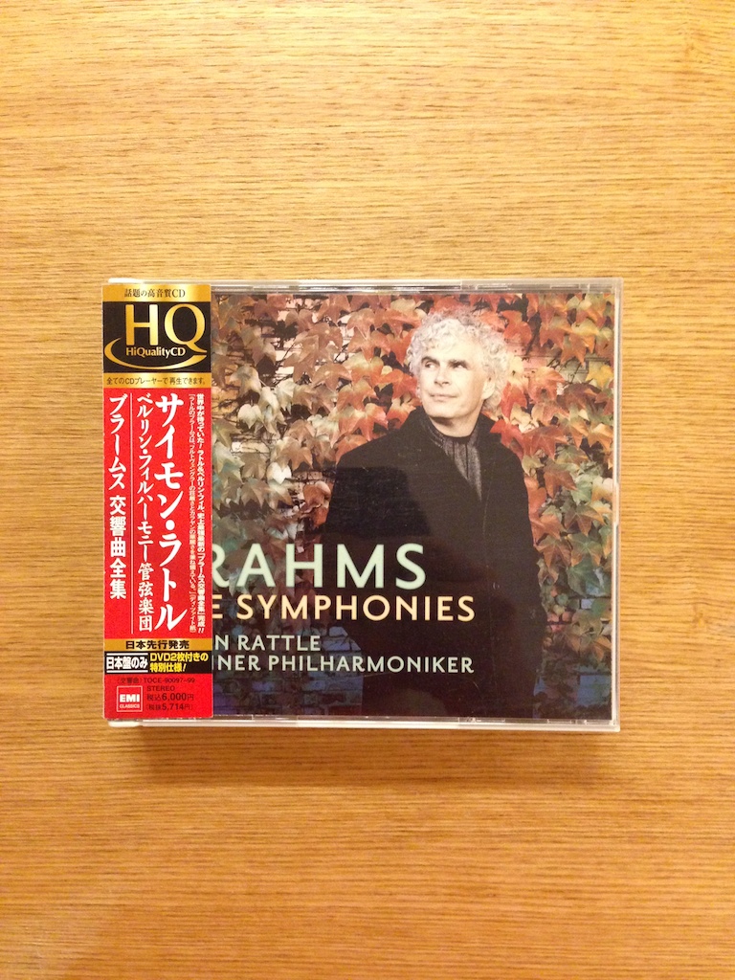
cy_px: 490
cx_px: 368
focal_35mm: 33
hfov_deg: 42.9
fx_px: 934
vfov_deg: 55.4
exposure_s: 1/15
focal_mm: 4.12
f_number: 2.4
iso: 500
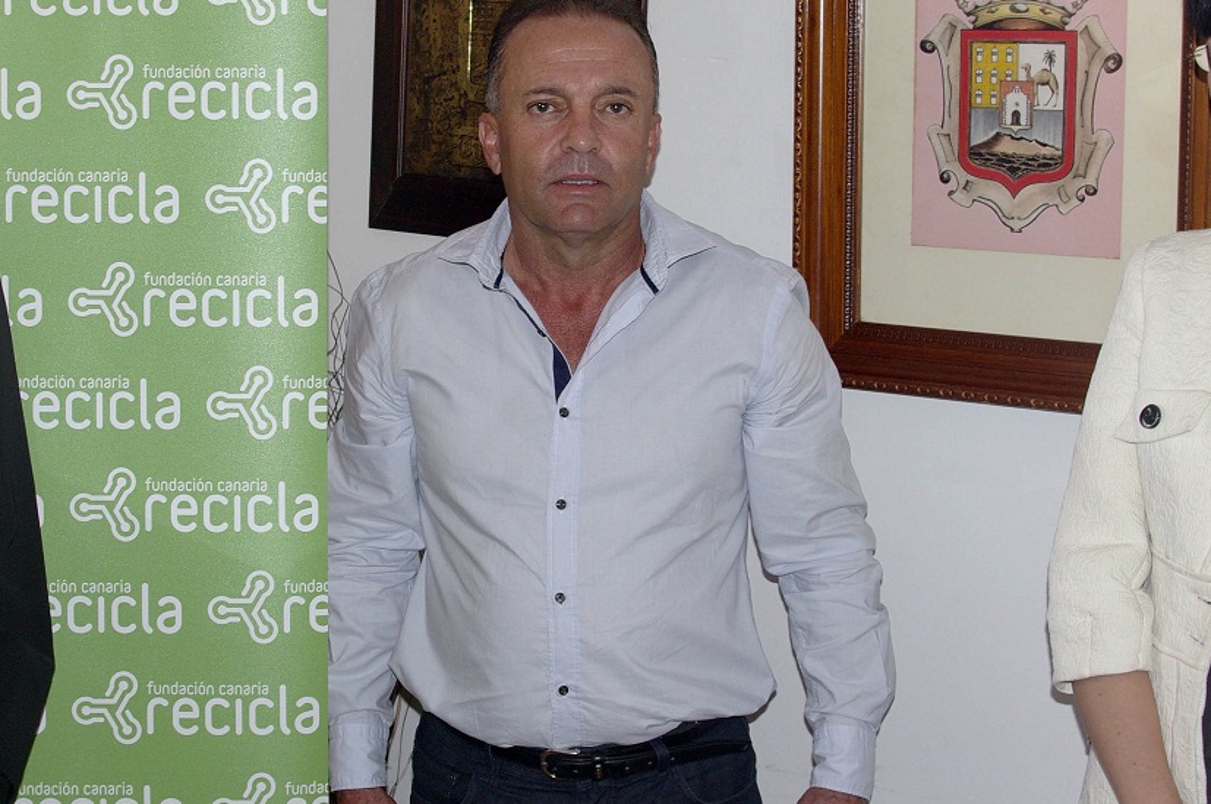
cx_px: 545
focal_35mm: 75
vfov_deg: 18.1
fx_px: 2525
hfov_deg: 27.0
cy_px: 319
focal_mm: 24.38
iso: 400
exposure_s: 1/45
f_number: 5.6
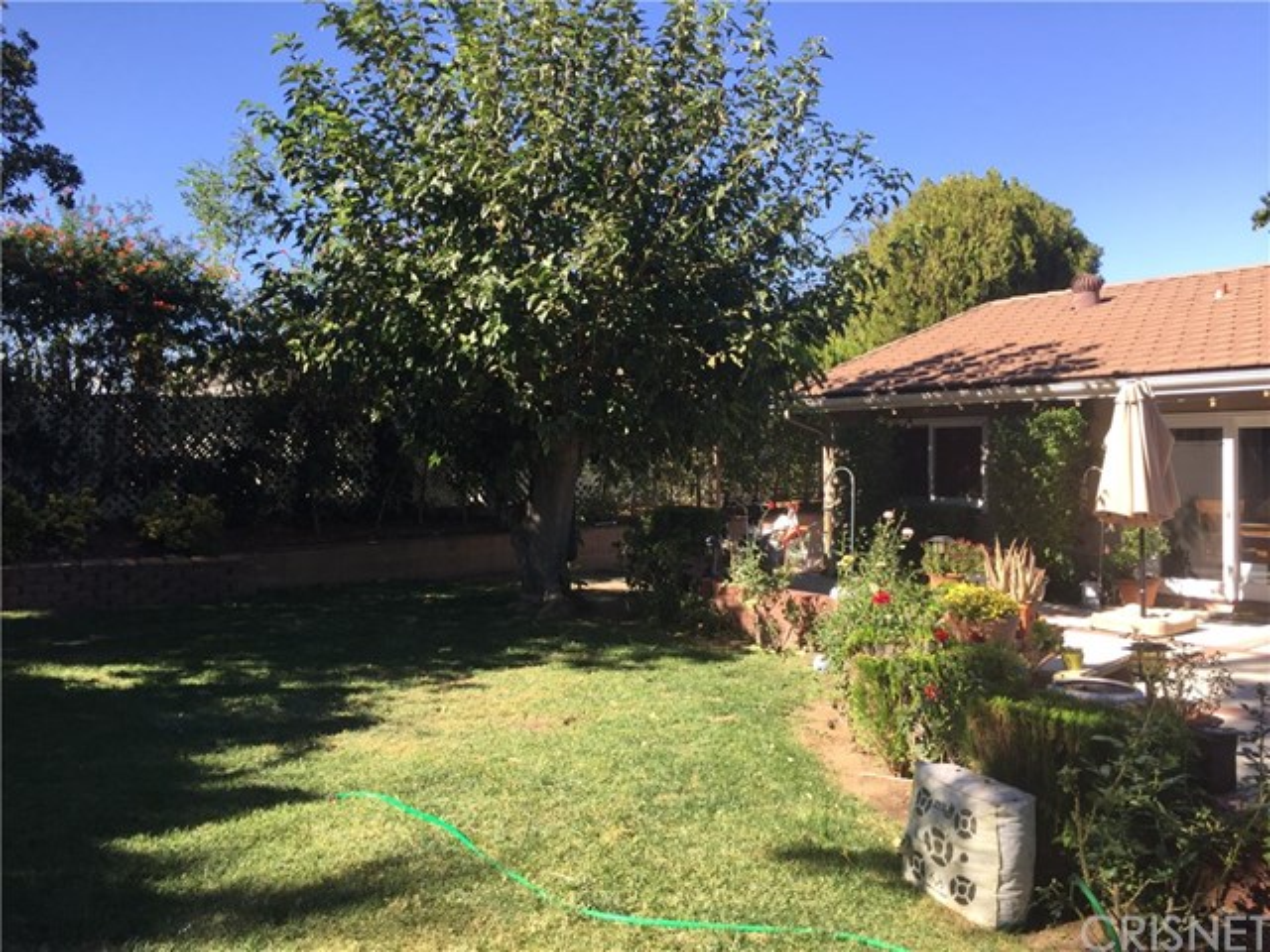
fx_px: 1064
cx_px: 635
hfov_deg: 61.7
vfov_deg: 48.2
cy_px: 476
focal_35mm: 29
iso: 32
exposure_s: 1/682
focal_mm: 4.15
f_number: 2.2
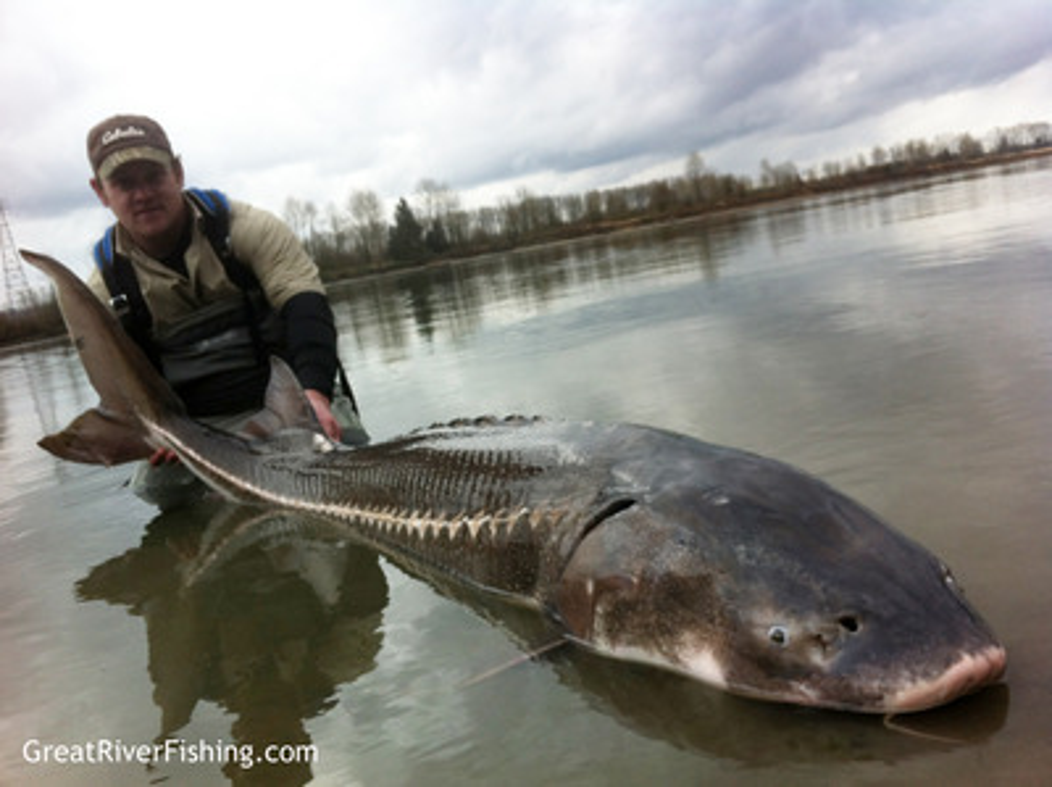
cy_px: 394
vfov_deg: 40.6
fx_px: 1062
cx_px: 526
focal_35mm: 35
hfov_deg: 52.7
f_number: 2.8
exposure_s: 1/372
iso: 80
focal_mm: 3.85
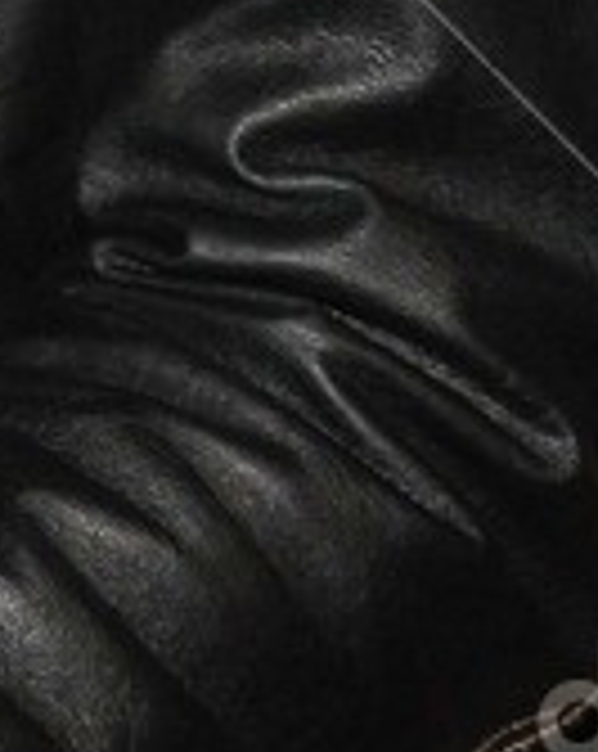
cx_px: -661
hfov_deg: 2.5
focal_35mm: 621
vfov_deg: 3.1
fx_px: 13776
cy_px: -1083
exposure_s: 1/180
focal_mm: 72
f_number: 6.3
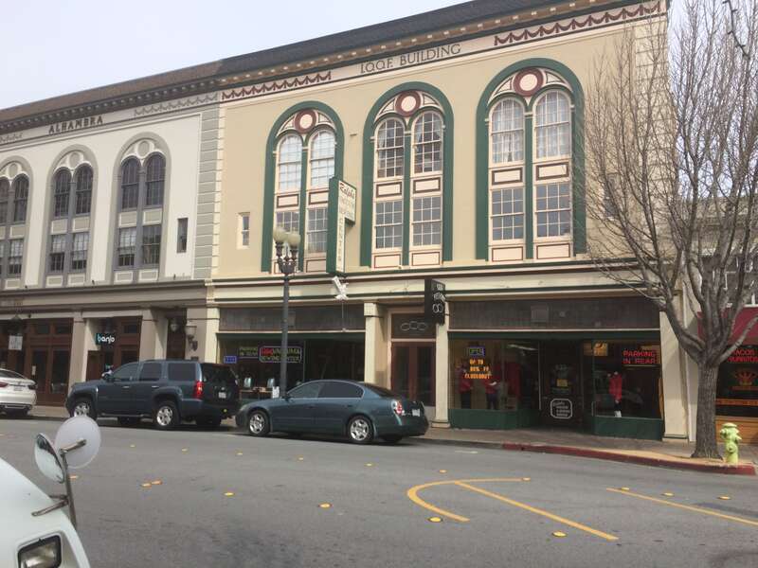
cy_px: 284
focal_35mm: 29
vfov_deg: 48.2
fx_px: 635
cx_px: 379
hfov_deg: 61.7
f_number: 2.2
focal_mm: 4.15
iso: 32
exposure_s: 1/1642
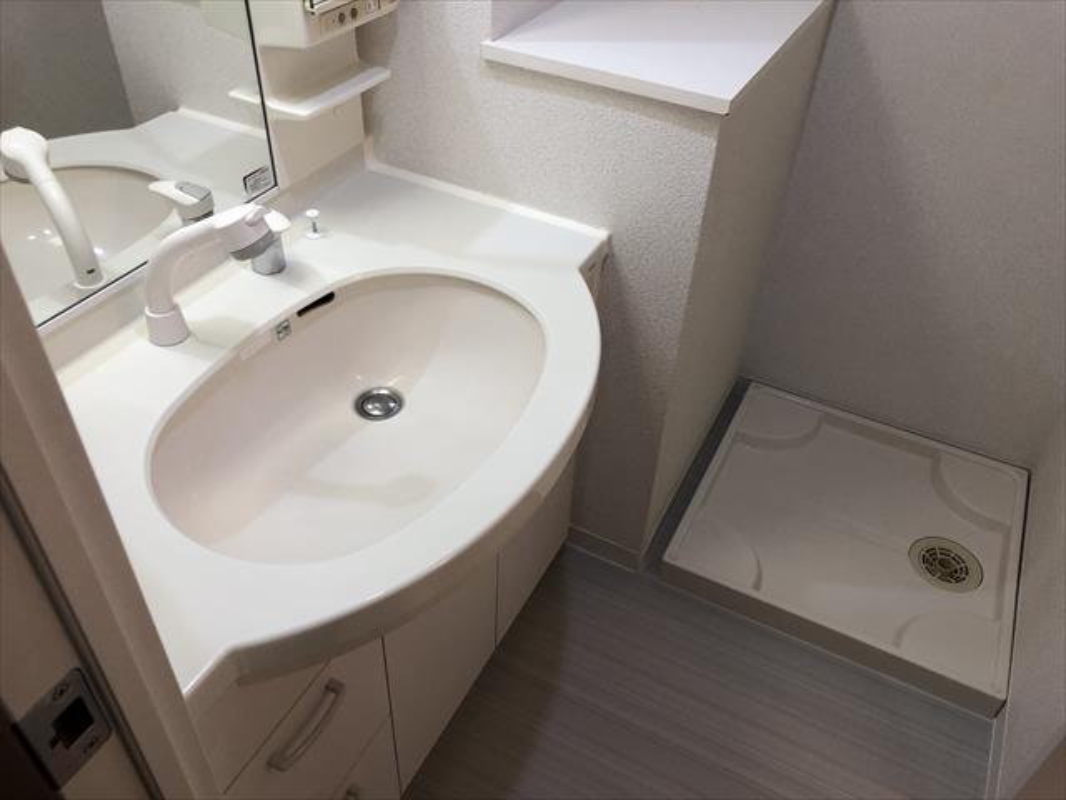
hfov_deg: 63.4
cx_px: 533
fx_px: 862
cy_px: 400
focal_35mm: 28
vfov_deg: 49.7
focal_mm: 3.99
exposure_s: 1/33
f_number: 1.8
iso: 32
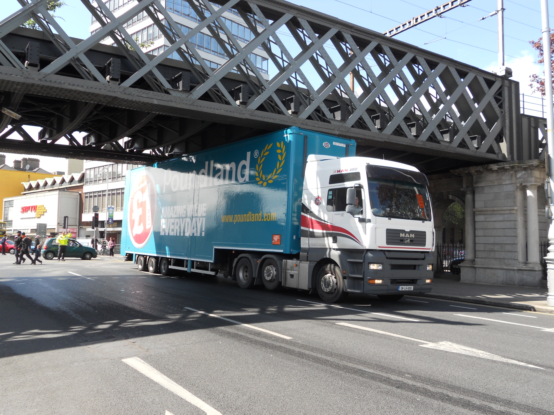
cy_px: 208
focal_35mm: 32
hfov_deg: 56.8
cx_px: 277
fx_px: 512
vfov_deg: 44.2
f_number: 3.5
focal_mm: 5.8
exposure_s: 1/320
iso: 80
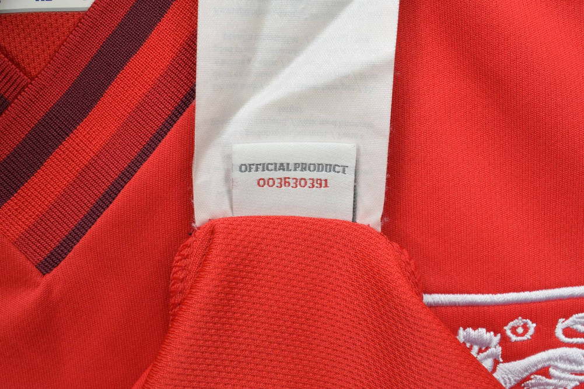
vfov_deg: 29.9
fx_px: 730
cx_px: 292
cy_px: 194
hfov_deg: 43.6
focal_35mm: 45
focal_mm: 30
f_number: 11
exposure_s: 1/40
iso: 400
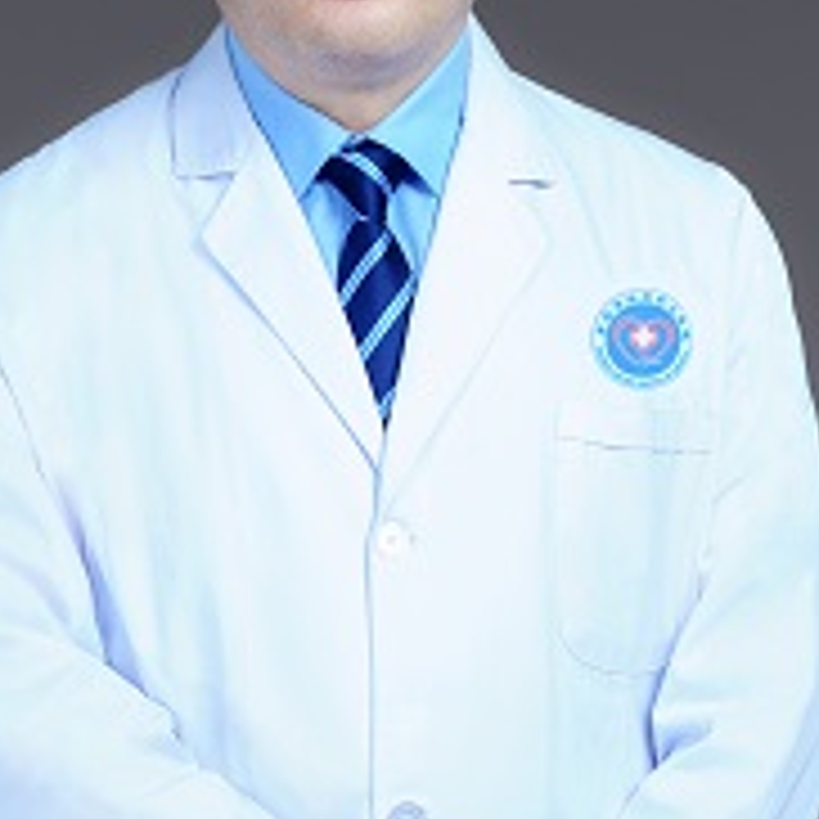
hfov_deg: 16.6
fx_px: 2811
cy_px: 441
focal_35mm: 105
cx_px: 351
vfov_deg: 16.6
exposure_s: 1/200
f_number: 9
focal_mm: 50
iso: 200
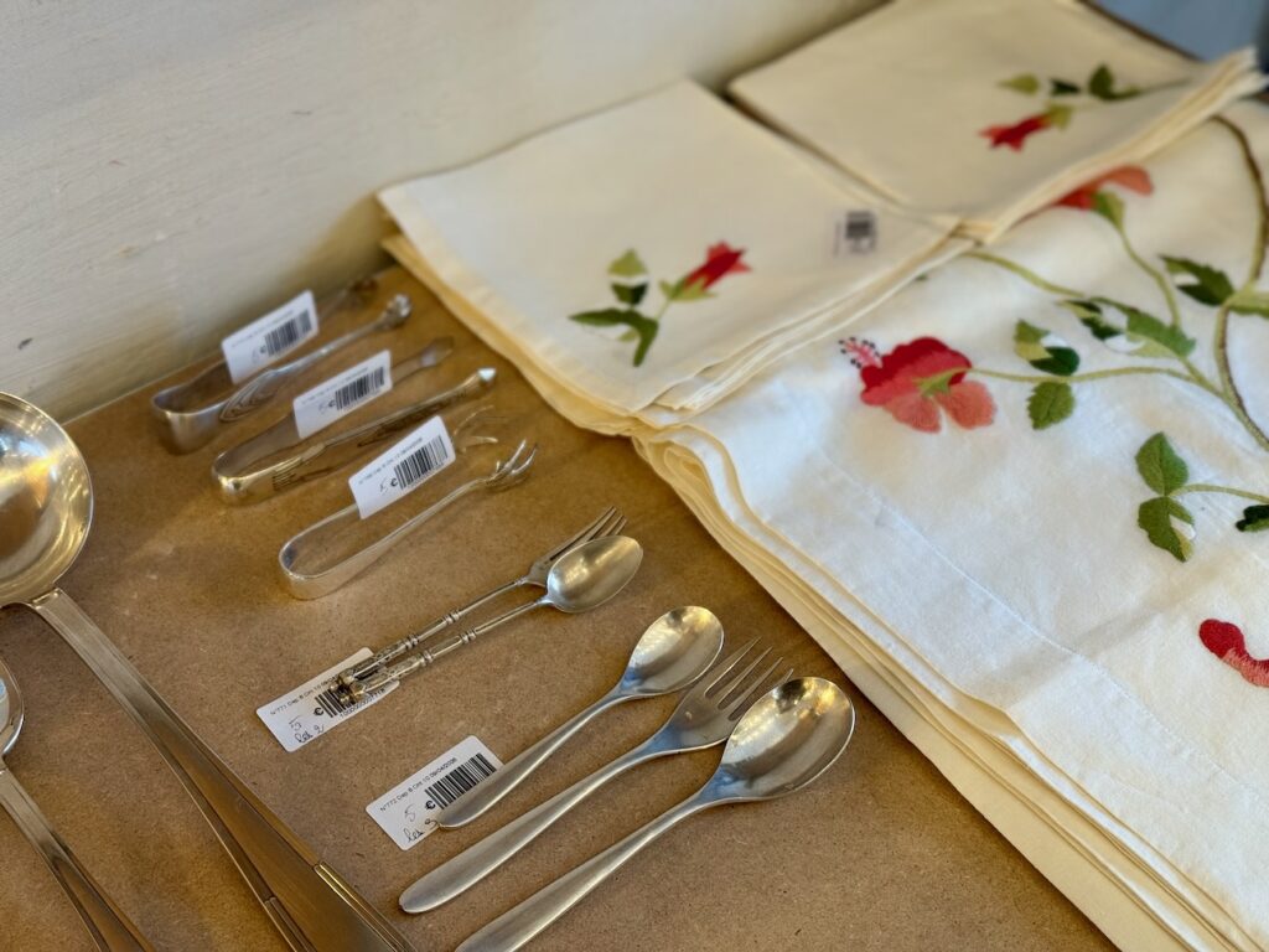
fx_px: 1760
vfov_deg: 30.3
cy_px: 476
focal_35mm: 48
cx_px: 634
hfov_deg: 39.7
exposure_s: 1/50
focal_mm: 6.76
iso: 125
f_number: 1.78
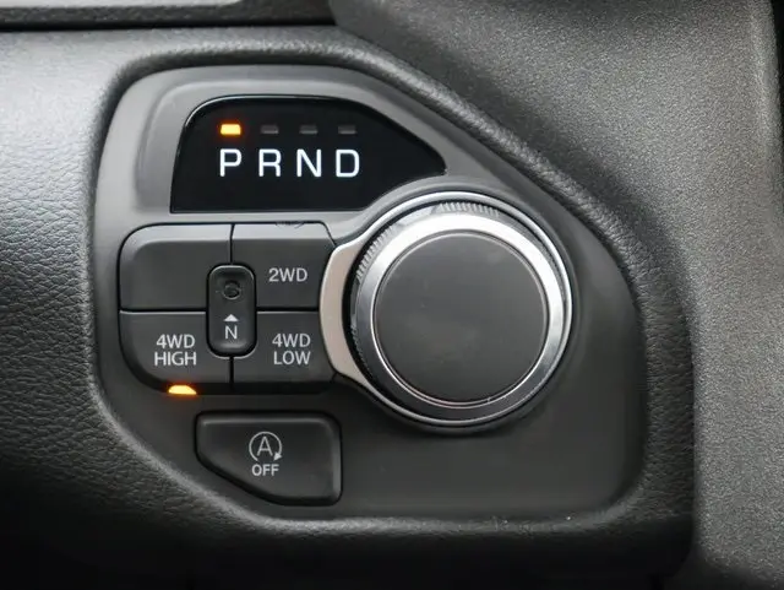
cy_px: 295
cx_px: 392
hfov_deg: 23.3
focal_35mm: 84
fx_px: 1904
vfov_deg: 17.6
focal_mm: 42
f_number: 5.6
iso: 3200
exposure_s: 1/100
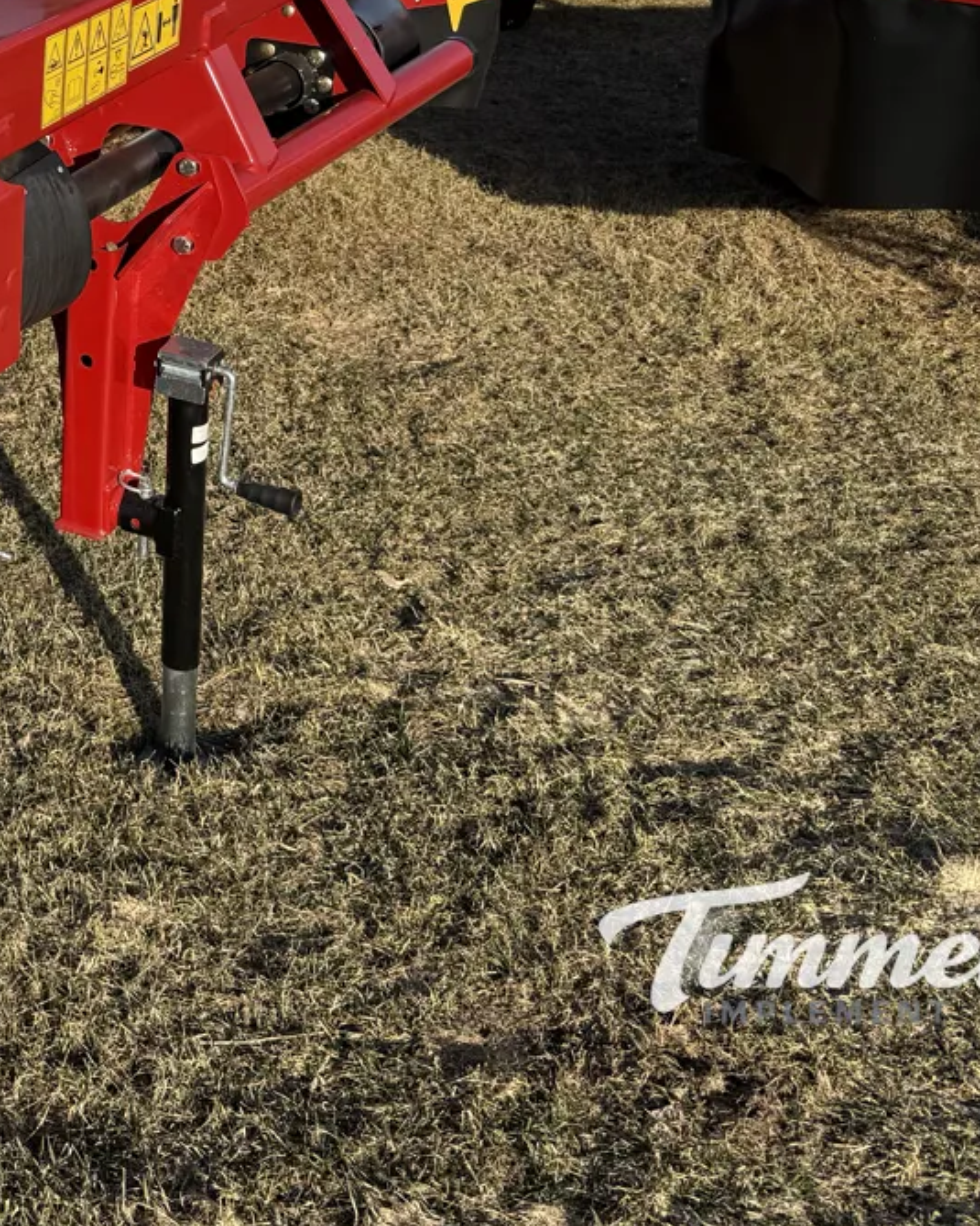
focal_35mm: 56
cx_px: -201
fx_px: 2031
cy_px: 152
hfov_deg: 24.5
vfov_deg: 32.1
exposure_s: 1/3021
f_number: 1.78
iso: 80
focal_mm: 6.76
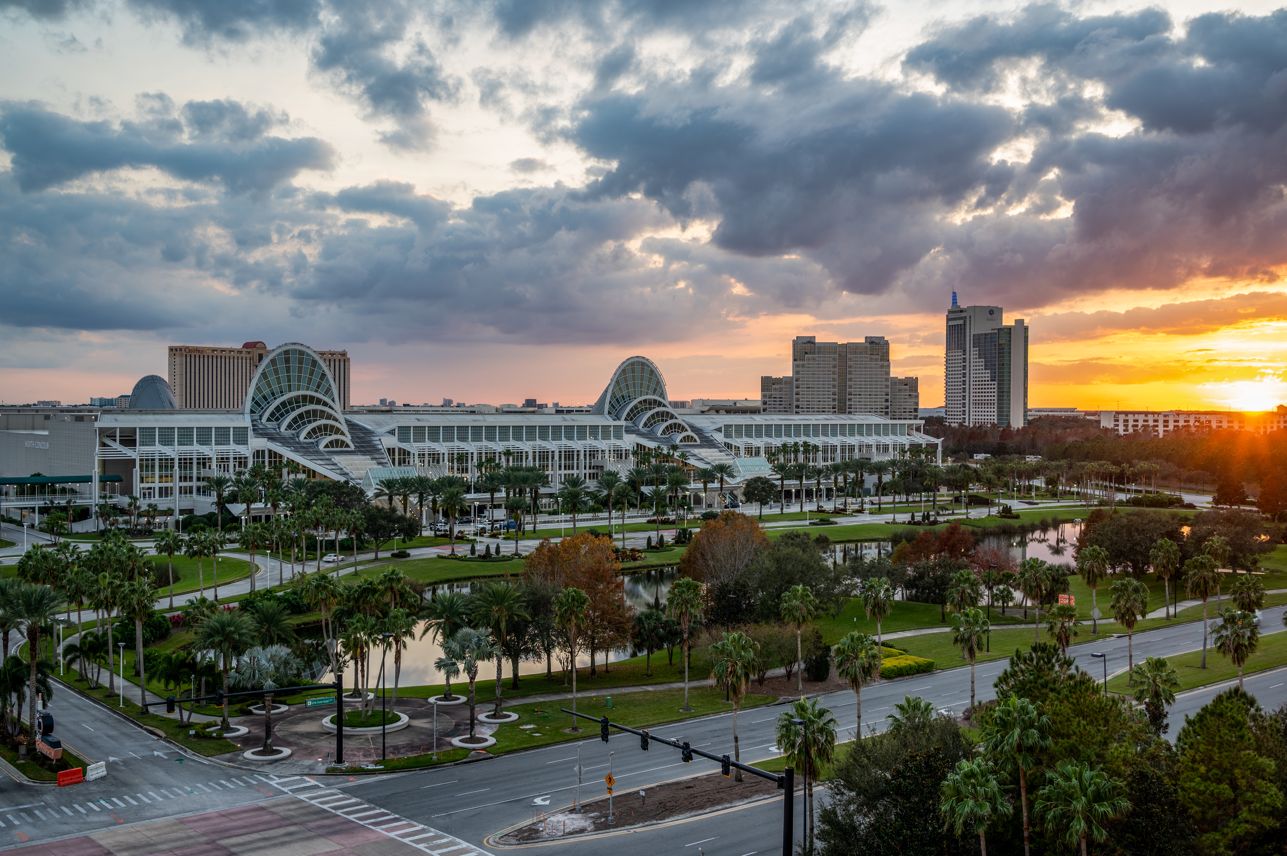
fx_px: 1322
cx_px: 644
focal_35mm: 37
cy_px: 428
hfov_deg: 51.9
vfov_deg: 35.9
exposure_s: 1/13
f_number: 8
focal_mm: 37
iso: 100
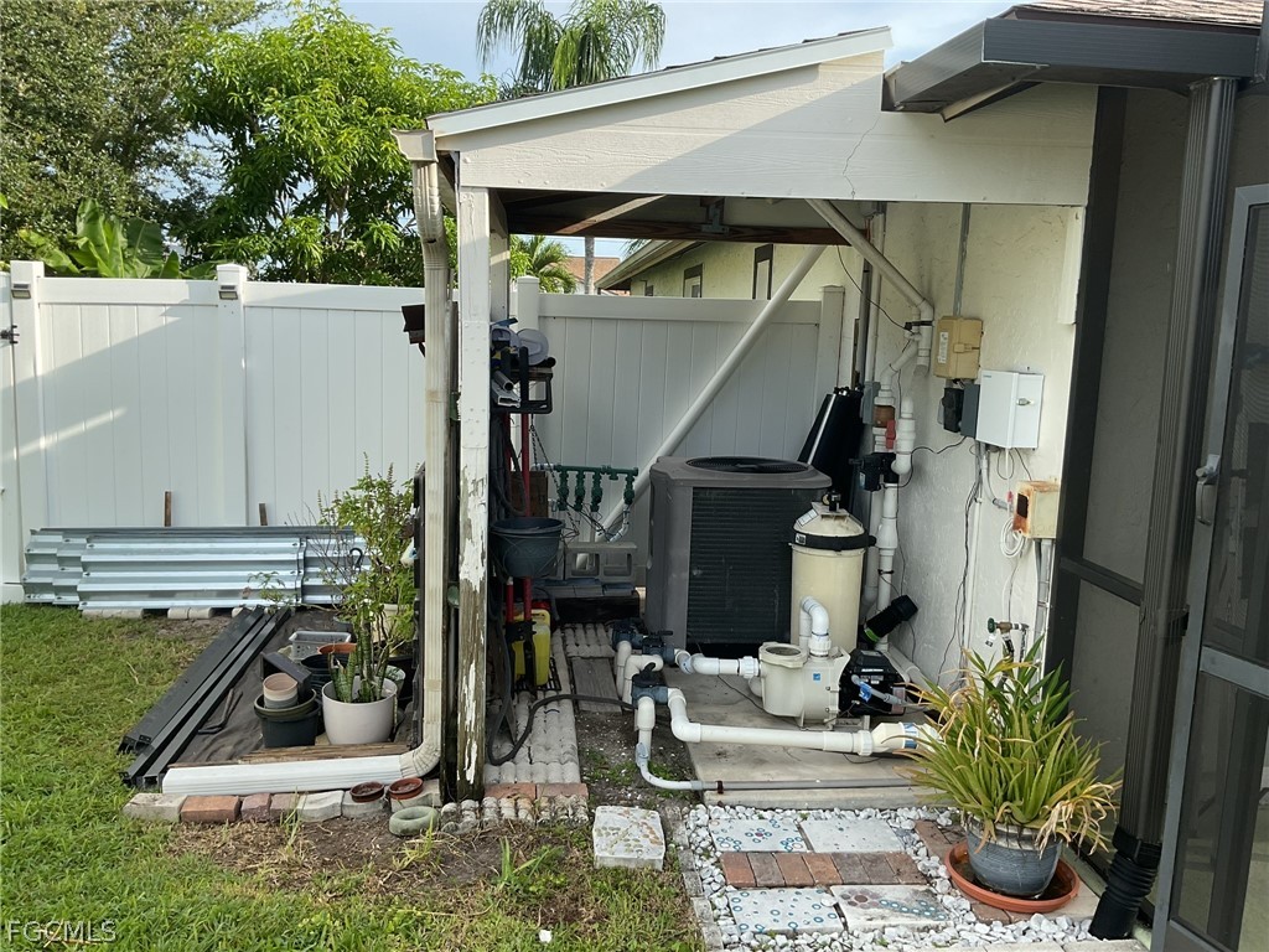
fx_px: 1063
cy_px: 476
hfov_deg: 61.7
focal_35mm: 29
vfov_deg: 48.2
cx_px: 634
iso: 16
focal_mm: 3
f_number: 1.8
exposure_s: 1/650
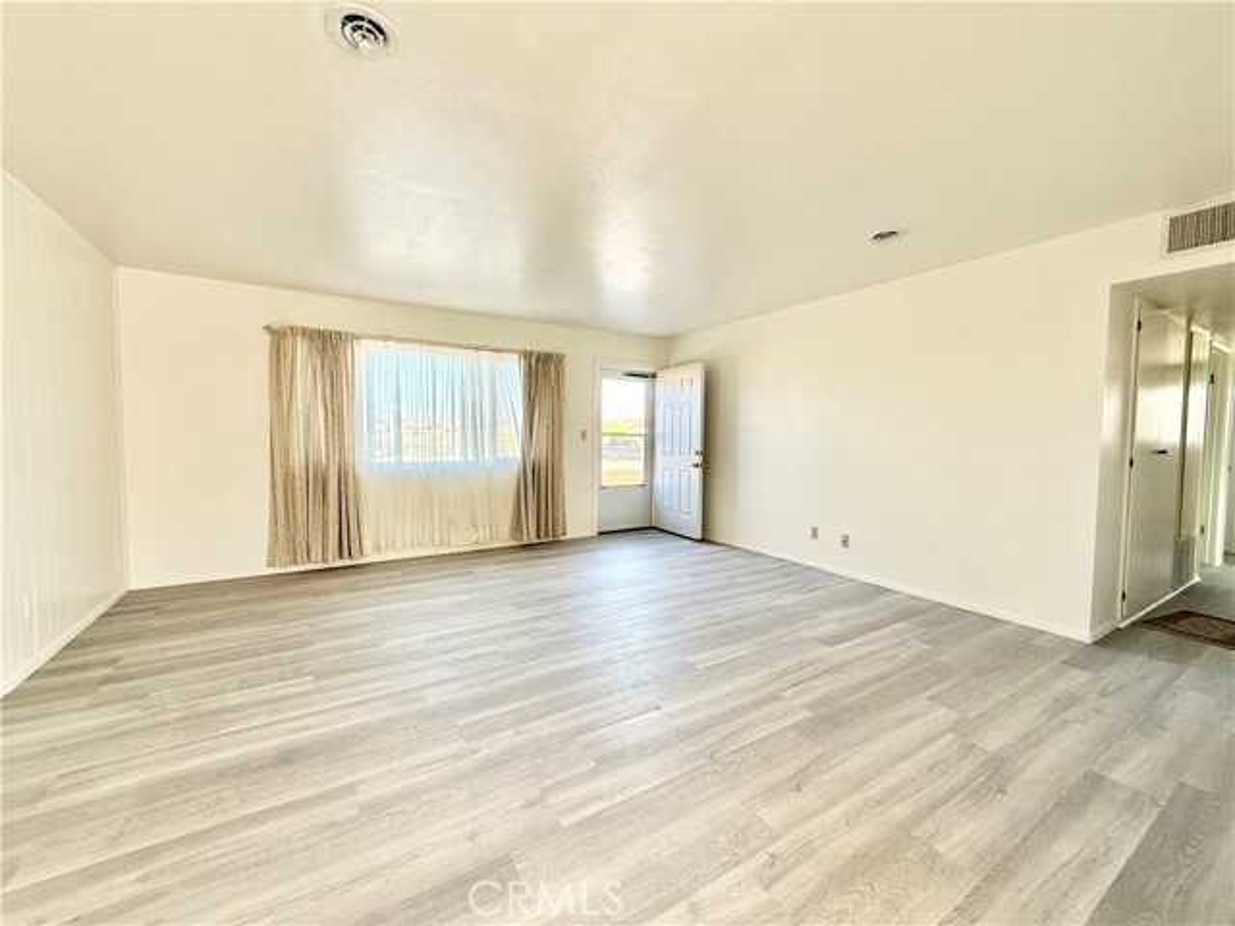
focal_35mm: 14
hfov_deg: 102.1
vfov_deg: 85.7
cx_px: 618
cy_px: 463
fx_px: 499
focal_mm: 2.22
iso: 80
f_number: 2.2
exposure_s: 1/99
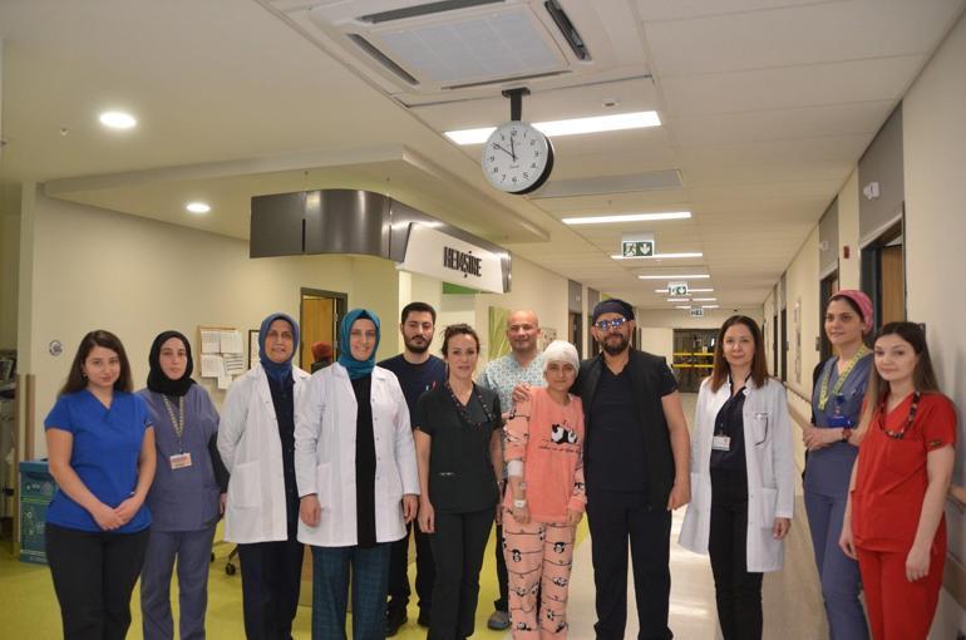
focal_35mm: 27
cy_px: 320
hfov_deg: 67.5
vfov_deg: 47.7
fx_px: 723
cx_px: 483
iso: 450
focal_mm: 18
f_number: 3.5
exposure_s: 1/60
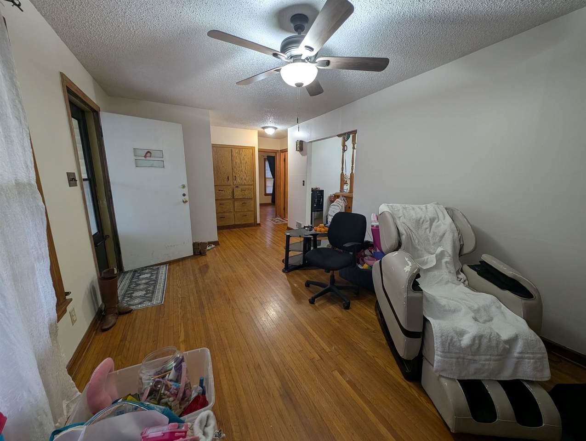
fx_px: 203
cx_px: 293
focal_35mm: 12
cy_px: 220
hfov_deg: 110.5
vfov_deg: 94.6
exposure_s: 1/23.8
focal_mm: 2.23
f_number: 1.95
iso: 73
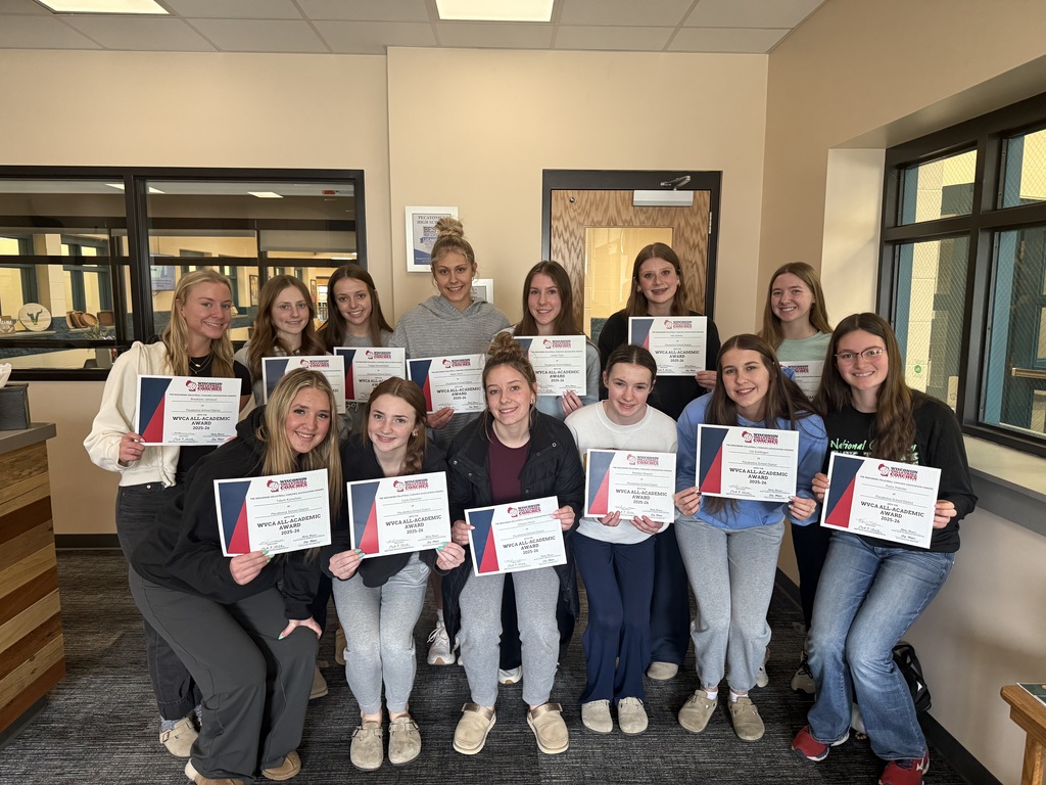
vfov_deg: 56.8
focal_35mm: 24
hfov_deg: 71.6
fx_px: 725
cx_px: 523
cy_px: 392
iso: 250
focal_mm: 6.76
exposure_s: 1/60
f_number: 1.78
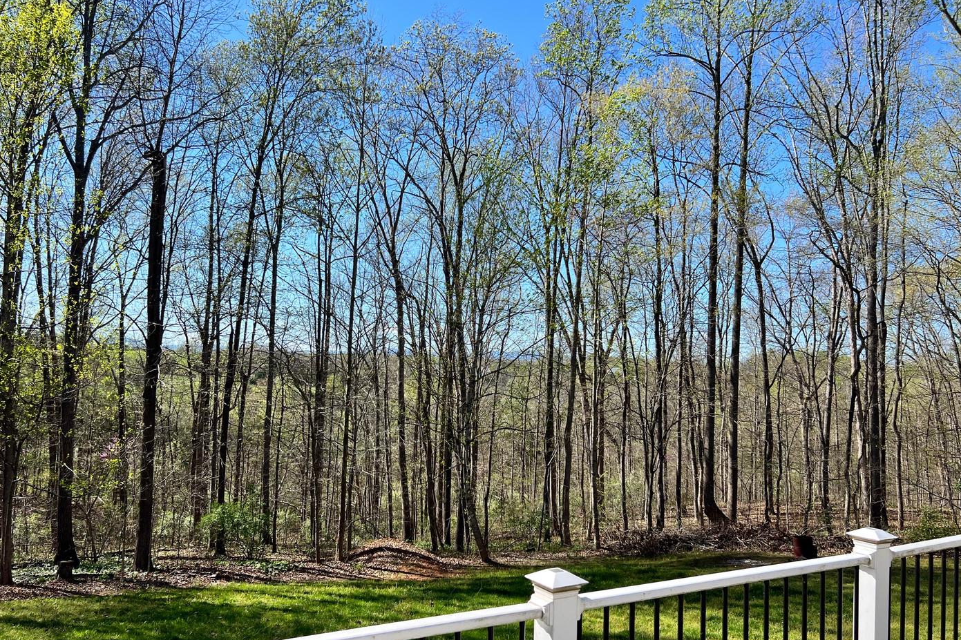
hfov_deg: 65.5
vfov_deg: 46.4
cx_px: 464
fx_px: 747
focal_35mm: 28
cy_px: 327
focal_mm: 5.7
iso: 50
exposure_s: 1/2123
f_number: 1.5
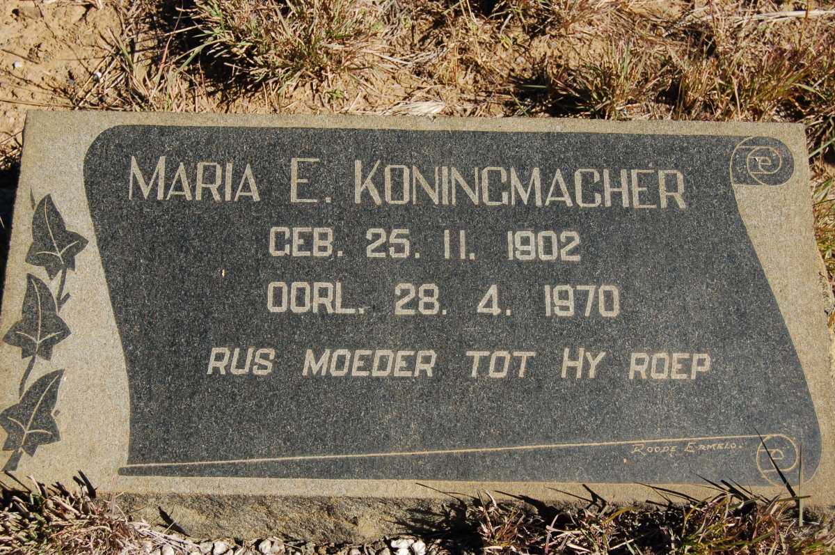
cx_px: 418
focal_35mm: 52
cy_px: 278
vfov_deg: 25.7
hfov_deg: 37.9
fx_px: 1216
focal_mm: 35
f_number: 6.3
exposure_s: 1/400
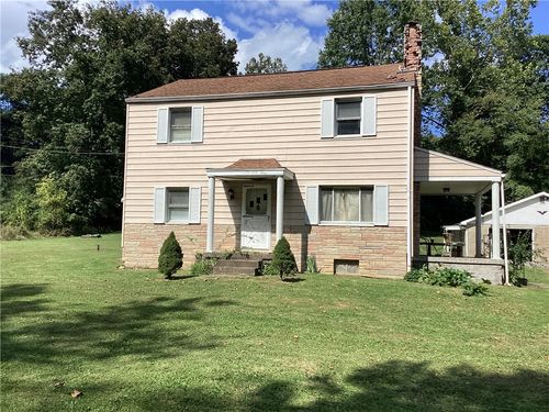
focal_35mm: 31
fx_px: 492
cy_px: 206
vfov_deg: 45.4
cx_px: 274
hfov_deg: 58.4
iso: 25
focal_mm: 3.3
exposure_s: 1/2037
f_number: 2.4
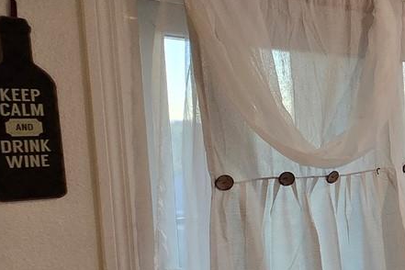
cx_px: 667
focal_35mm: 49
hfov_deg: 25.0
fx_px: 551
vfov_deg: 27.4
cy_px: 178
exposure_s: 1/60
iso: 125
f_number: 2.2
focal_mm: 2.2
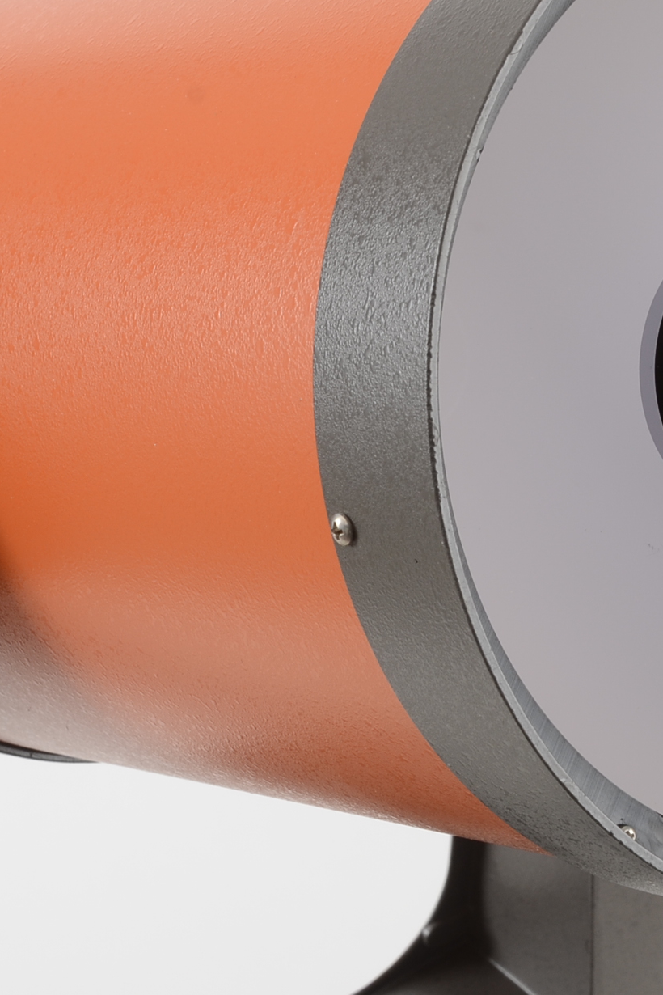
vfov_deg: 15.2
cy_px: 376
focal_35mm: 135
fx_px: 3729
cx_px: 424
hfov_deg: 10.2
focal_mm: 45
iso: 200
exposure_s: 1/125
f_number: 11
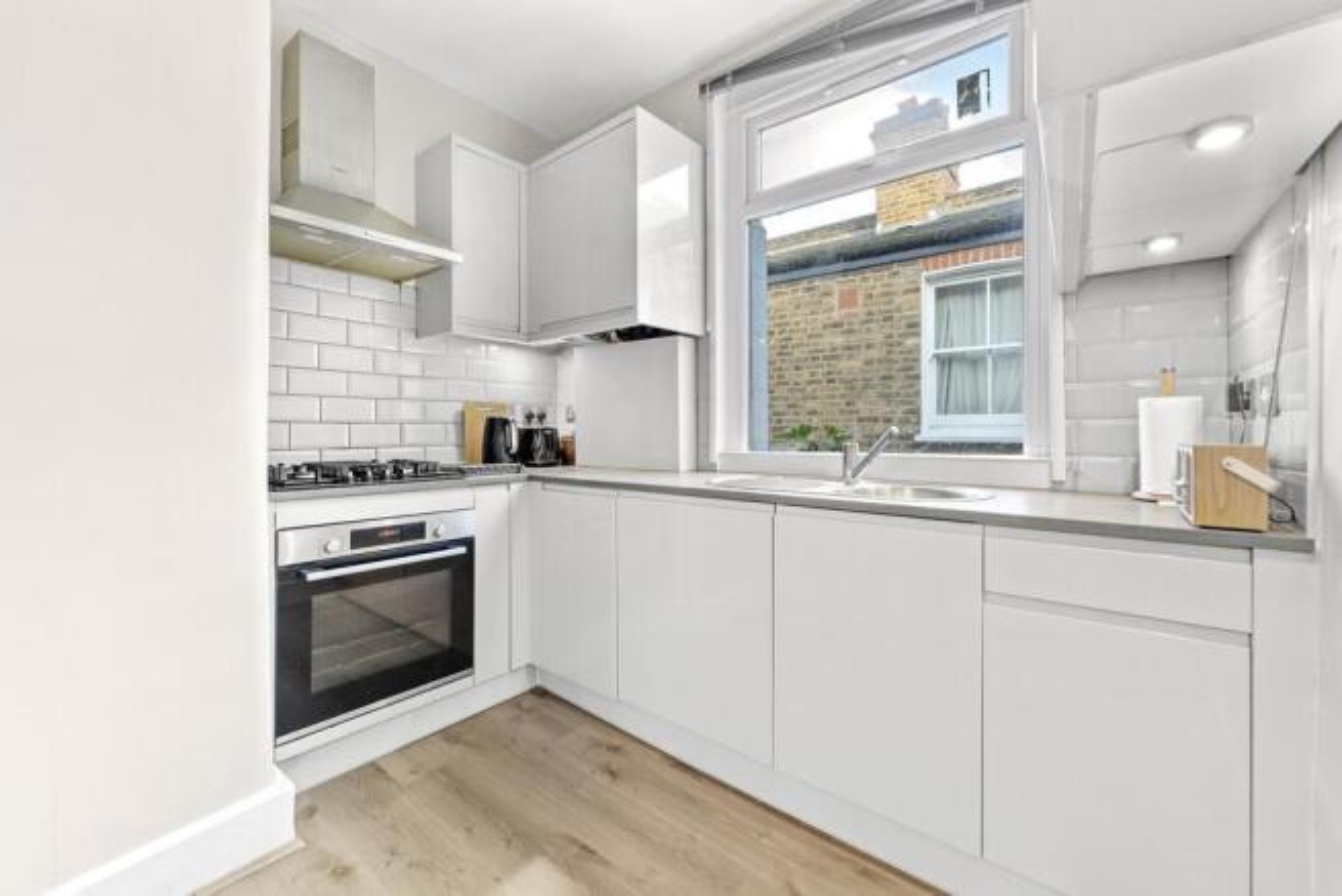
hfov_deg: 104.2
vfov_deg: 81.2
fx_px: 522
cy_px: 448
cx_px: 671
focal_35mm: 14
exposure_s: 1/50
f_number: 4
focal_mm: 14
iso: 2000
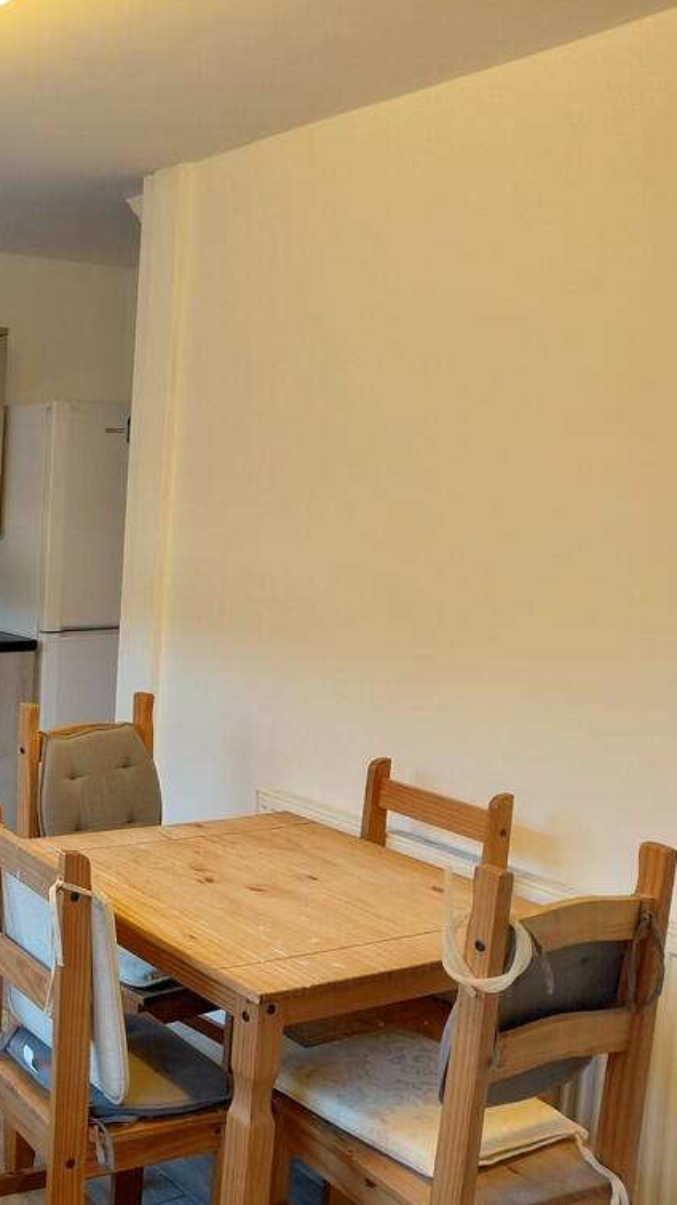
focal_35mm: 37
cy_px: 602
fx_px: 1181
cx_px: -99
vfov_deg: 54.0
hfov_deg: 28.5
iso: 200
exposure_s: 1/50.1
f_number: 1.8
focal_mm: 4.69
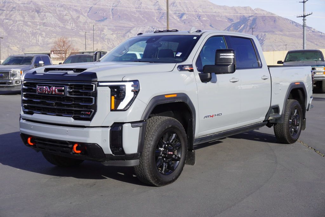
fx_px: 434
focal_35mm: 48
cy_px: 108
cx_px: 162
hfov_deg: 41.1
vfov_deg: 28.1
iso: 100
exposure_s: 1/125
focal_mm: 32
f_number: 10
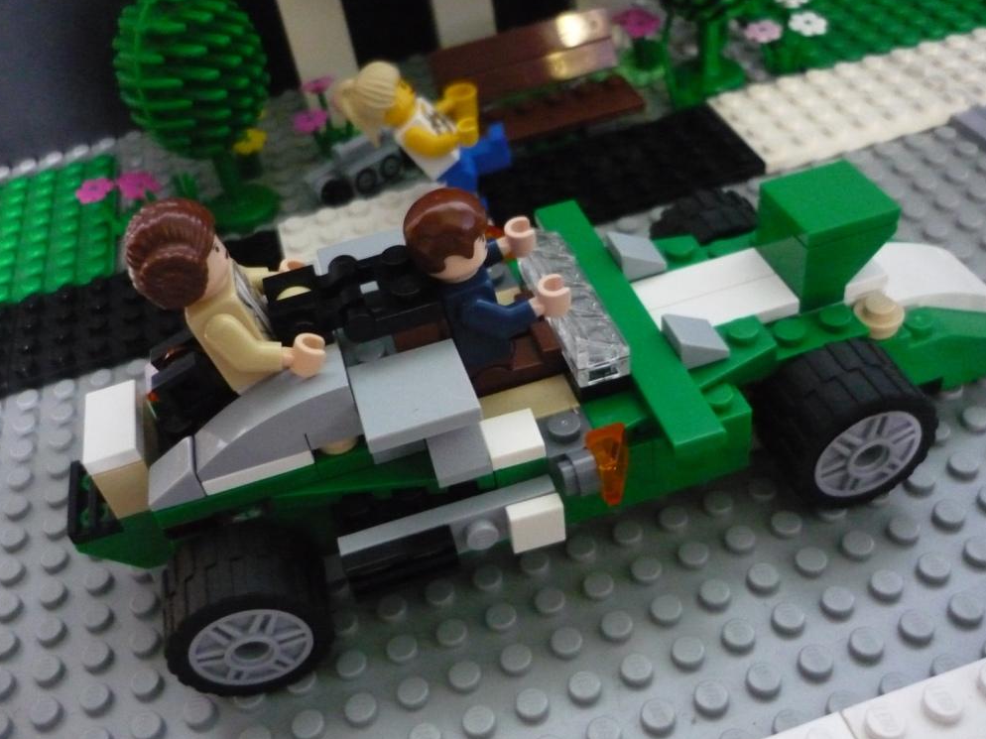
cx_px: 485
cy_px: 369
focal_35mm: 34
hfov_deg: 54.0
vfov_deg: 41.8
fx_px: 968
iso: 800
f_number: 2.8
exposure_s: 1/20
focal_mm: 5.5
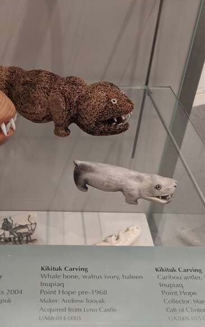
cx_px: 63
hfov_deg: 32.4
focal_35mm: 39
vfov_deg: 50.4
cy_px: 160
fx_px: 349
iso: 599
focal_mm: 4.44
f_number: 1.8
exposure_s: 1/24
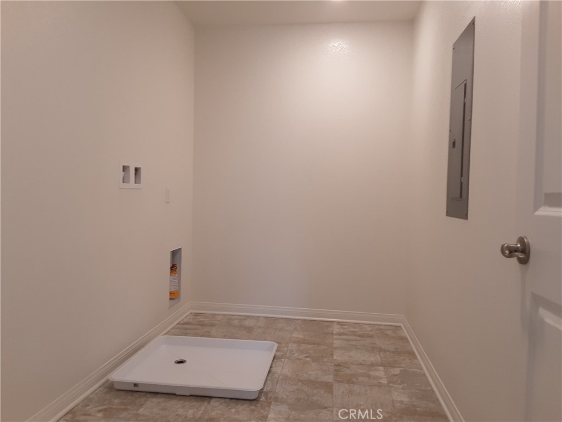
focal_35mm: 28
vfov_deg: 49.7
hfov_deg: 63.4
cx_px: 281
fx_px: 455
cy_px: 211
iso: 50
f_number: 1.9
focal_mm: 2.91
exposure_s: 1/40
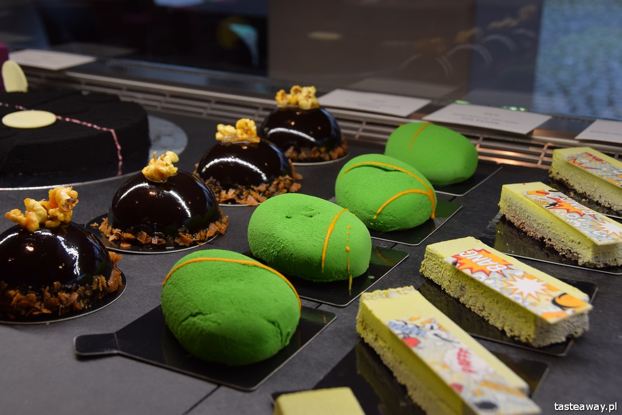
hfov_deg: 36.9
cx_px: 311
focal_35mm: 54
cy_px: 208
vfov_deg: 25.1
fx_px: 933
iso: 200
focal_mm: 36
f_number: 7.1
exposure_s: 1/50
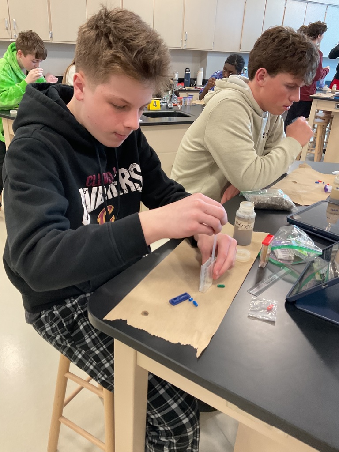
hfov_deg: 48.2
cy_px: 226
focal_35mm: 29
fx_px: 379
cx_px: 170
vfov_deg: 61.7
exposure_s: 1/60
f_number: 1.8
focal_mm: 3
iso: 125
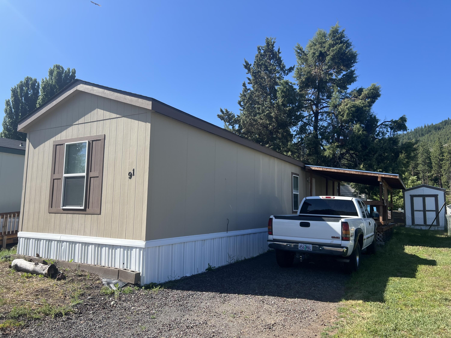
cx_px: 226
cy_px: 169
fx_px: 339
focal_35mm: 26
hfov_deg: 67.3
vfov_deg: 53.1
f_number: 1.5
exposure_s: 1/2513
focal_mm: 5.7
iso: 50
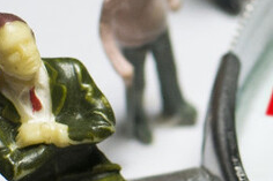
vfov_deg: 3.6
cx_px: 532
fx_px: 2895
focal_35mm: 382
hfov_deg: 5.3
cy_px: 153
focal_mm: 50
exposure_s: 1/160
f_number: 5
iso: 500
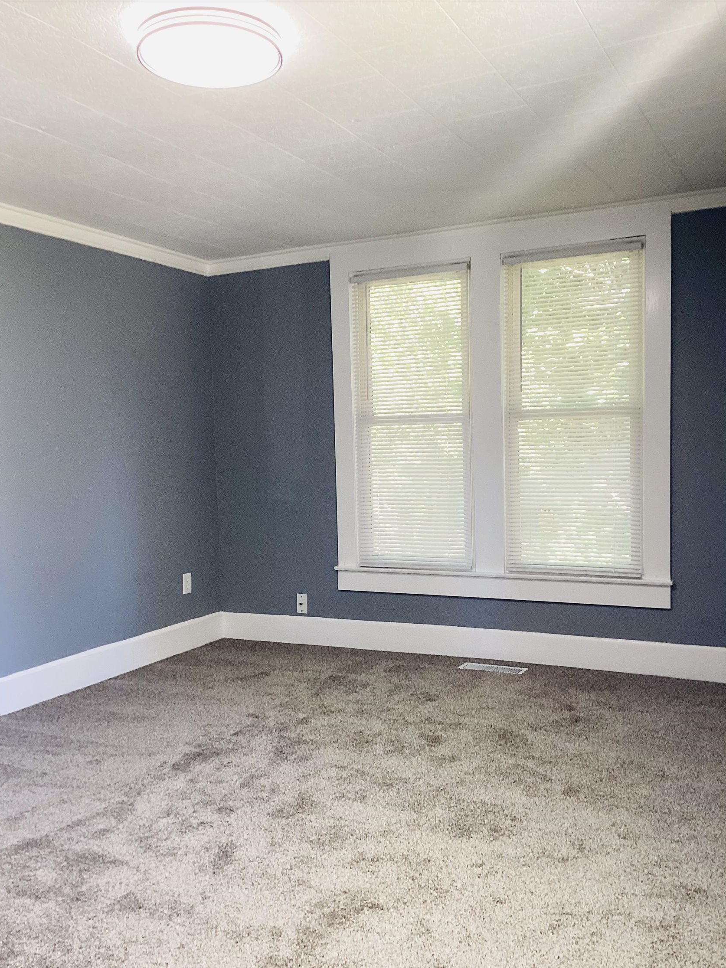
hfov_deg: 44.2
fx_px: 895
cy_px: 499
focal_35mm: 32
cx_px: 356
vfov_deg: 56.8
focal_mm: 3.3
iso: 125
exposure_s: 1/60
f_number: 2.4
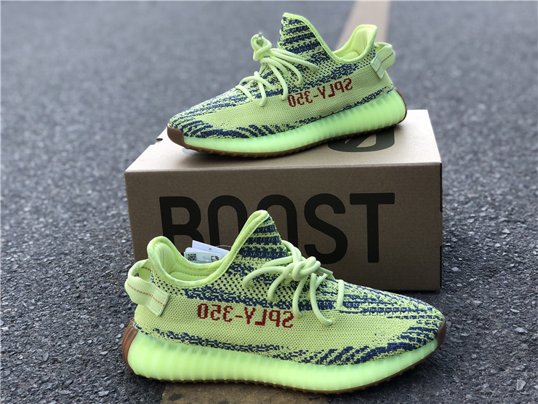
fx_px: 808
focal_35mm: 52
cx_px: 269
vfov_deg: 28.0
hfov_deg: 36.8
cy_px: 202
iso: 20
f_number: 2.4
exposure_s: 1/120
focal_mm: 6
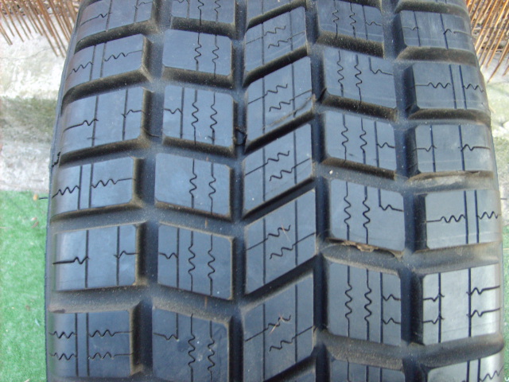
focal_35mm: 35
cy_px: 191
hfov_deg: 52.6
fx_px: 515
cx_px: 254
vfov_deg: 40.7
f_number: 2.8
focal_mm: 5.8
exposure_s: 1/30
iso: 96
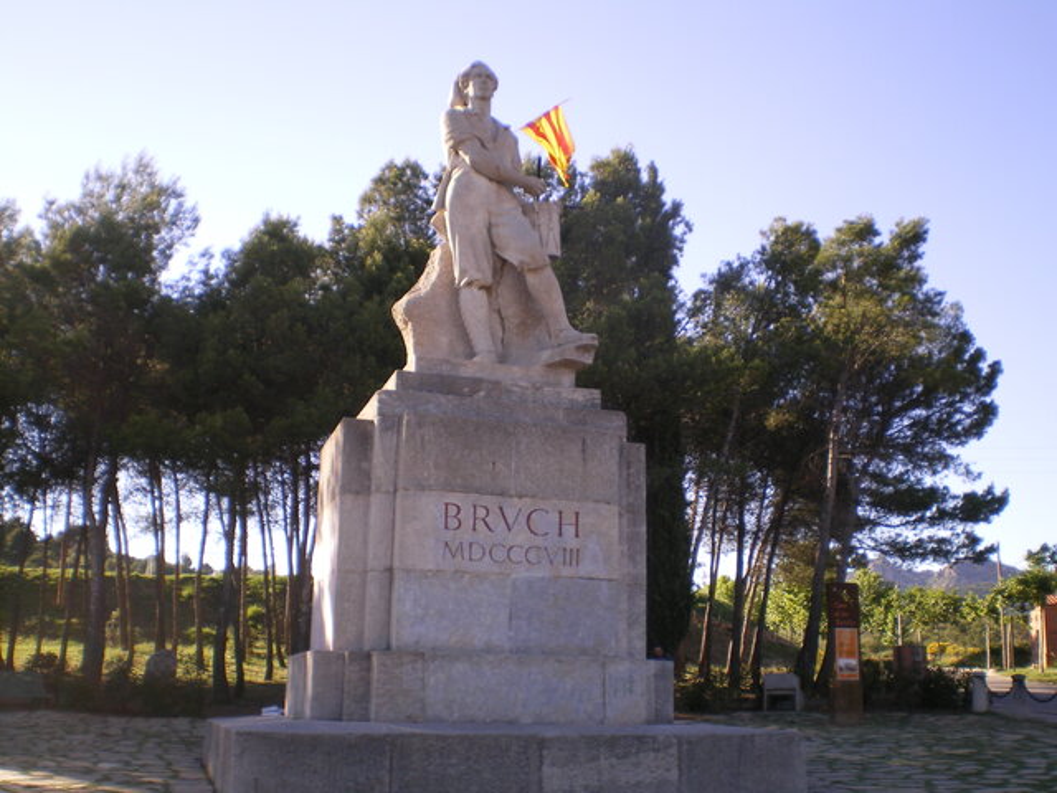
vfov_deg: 37.7
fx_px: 1160
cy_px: 396
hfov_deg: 49.0
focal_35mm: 38
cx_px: 528
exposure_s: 1/100
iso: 64
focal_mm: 6.3
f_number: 4.6
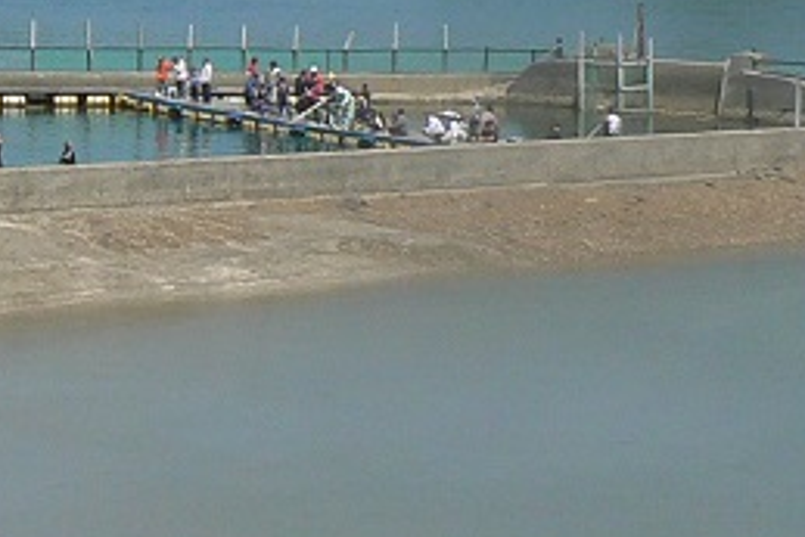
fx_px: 3647
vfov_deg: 8.3
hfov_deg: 11.8
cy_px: -247
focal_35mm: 163
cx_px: -524
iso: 80
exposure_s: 1/500
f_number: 7.1
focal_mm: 6
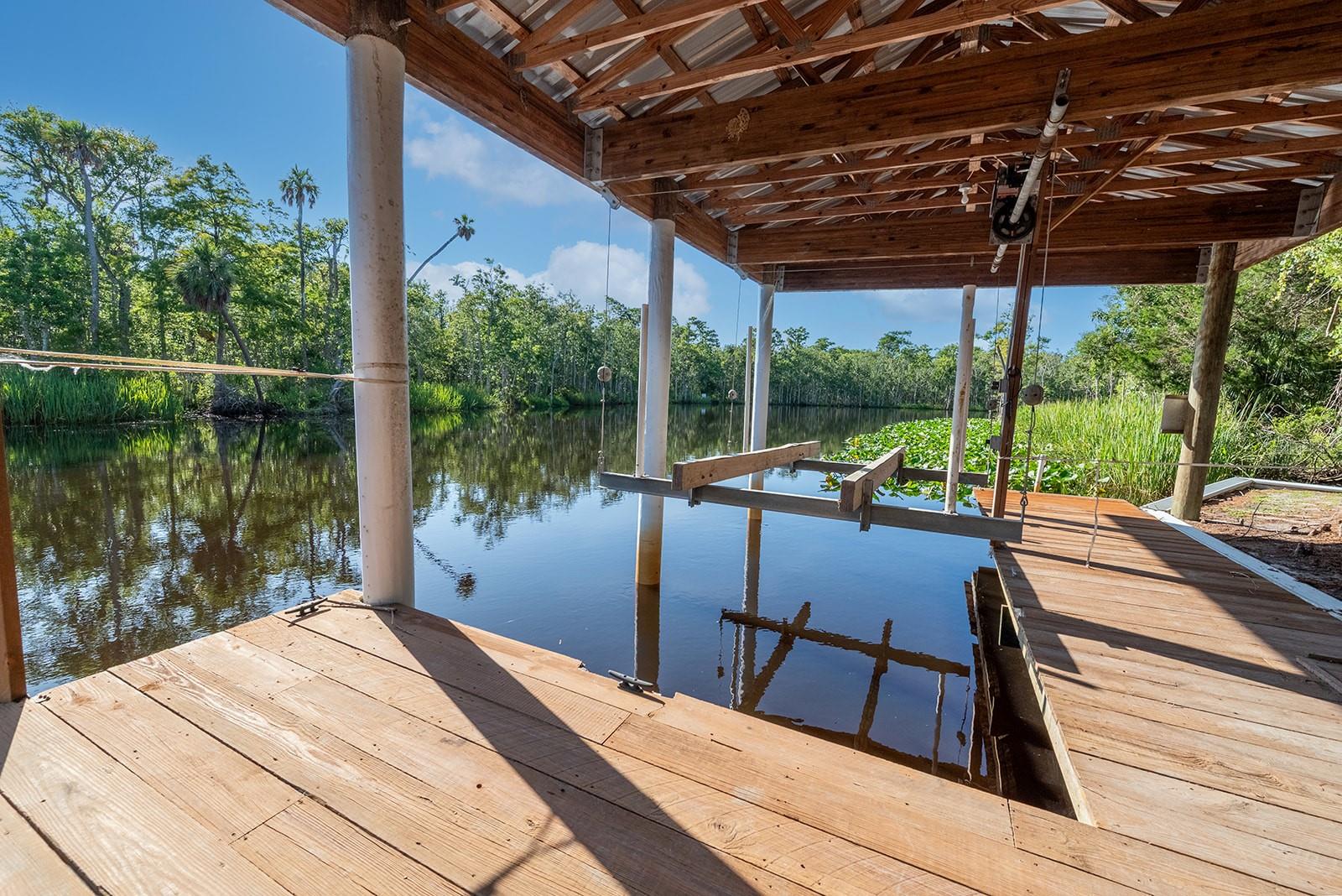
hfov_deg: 104.2
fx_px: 522
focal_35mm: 14
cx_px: 671
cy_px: 448
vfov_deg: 81.3
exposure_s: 1/8000
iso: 320
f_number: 8
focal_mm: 14
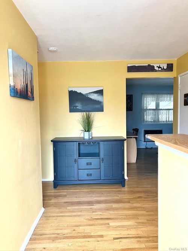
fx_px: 188
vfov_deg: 67.3
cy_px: 126
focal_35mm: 26
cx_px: 94
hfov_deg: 53.0
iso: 100
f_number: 1.5
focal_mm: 5.7
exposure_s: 1/60
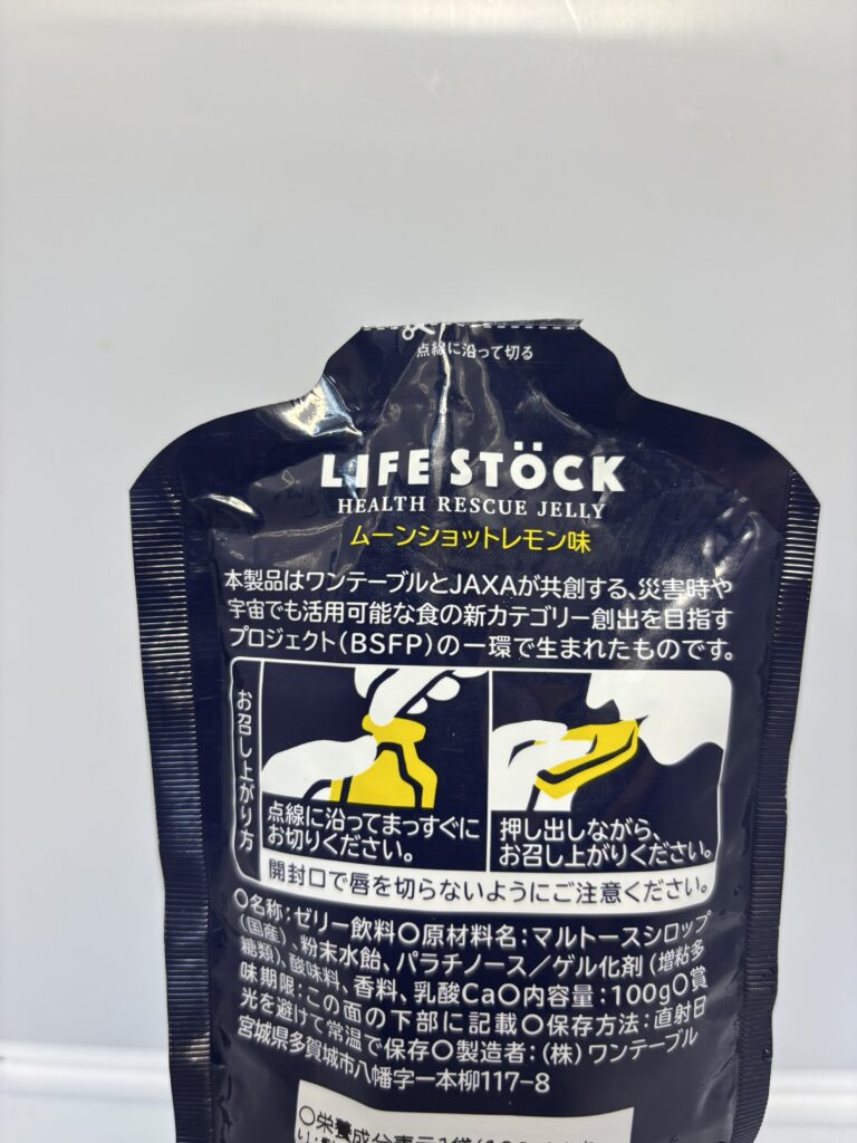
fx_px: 858
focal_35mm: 26
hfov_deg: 53.1
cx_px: 428
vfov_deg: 67.3
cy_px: 572
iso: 125
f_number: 1.6
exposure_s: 1/121
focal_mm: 5.96
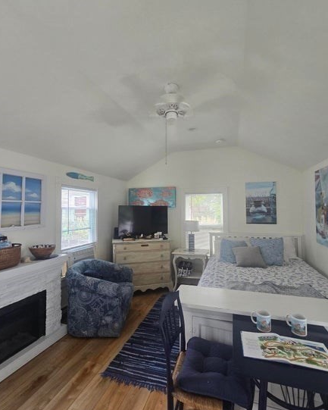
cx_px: 171
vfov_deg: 96.8
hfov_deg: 84.0
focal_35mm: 15
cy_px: 200
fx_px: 182
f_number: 2.2
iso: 125
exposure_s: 1/60
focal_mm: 2.2
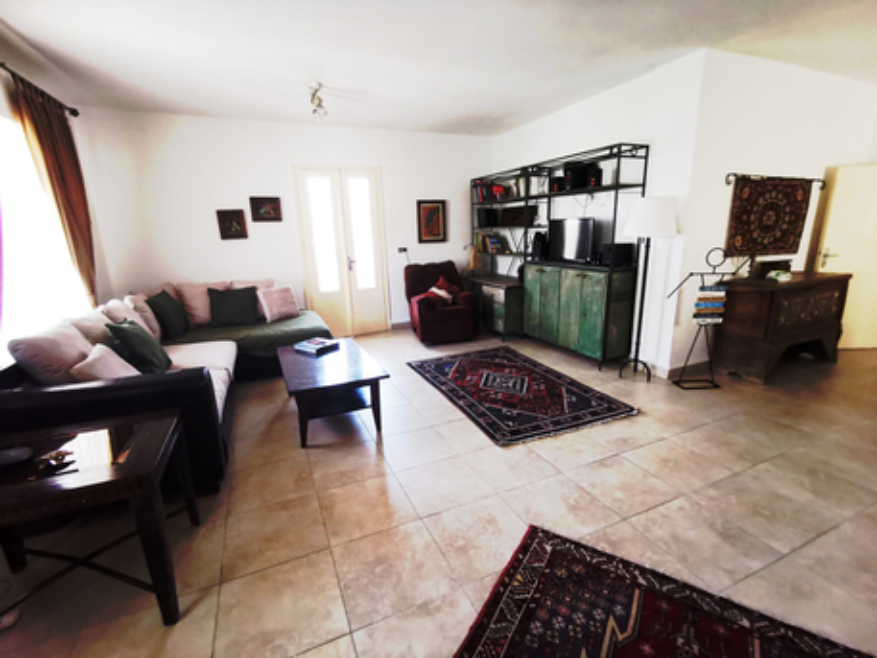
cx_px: 438
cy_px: 329
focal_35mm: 16
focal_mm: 2.35
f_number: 2.2
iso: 320
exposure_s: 1/33.3
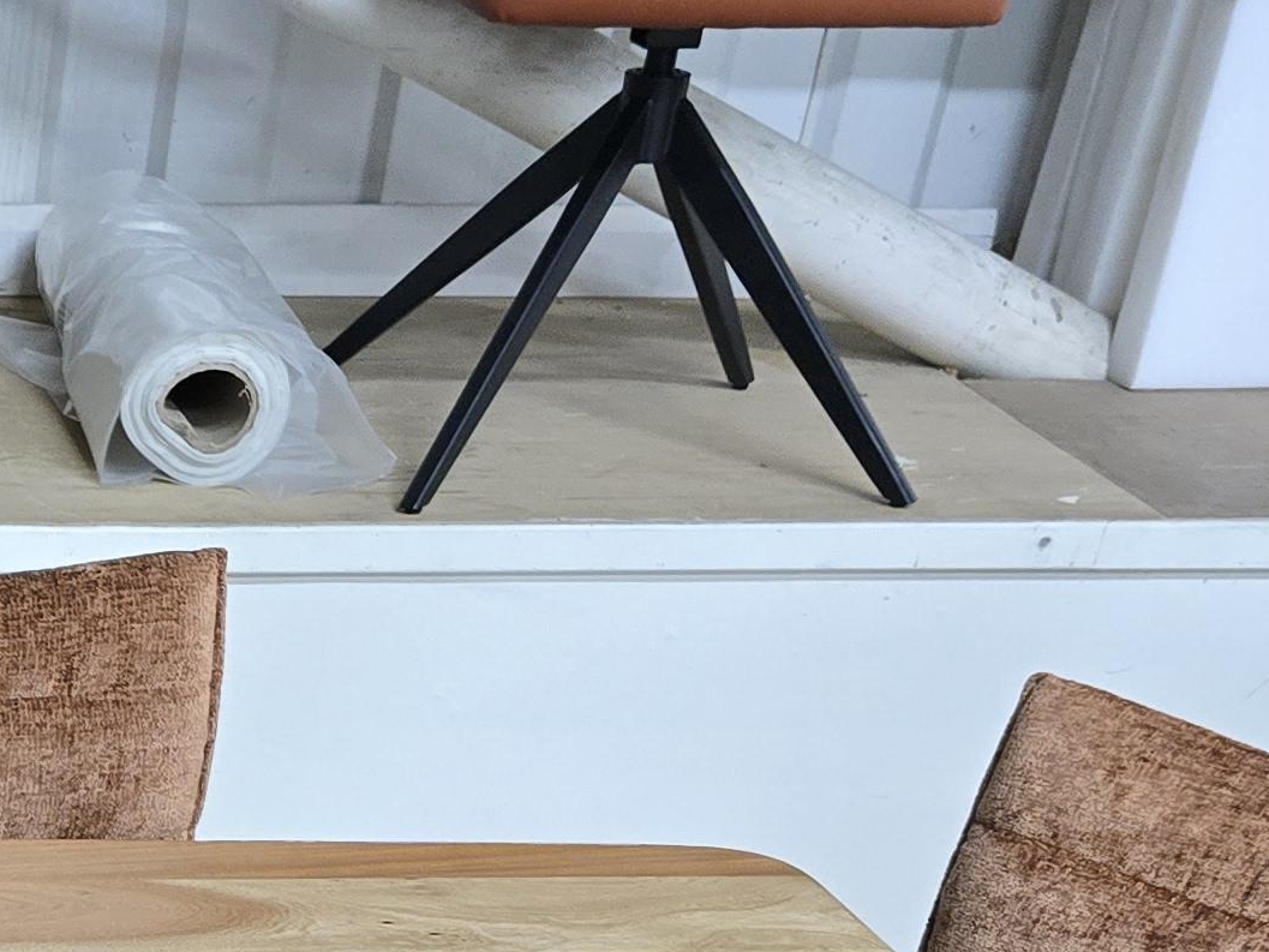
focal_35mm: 87
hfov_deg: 20.0
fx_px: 3190
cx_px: -523
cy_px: 1800
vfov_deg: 14.6
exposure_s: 1/120
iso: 640
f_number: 1.7
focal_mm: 6.3
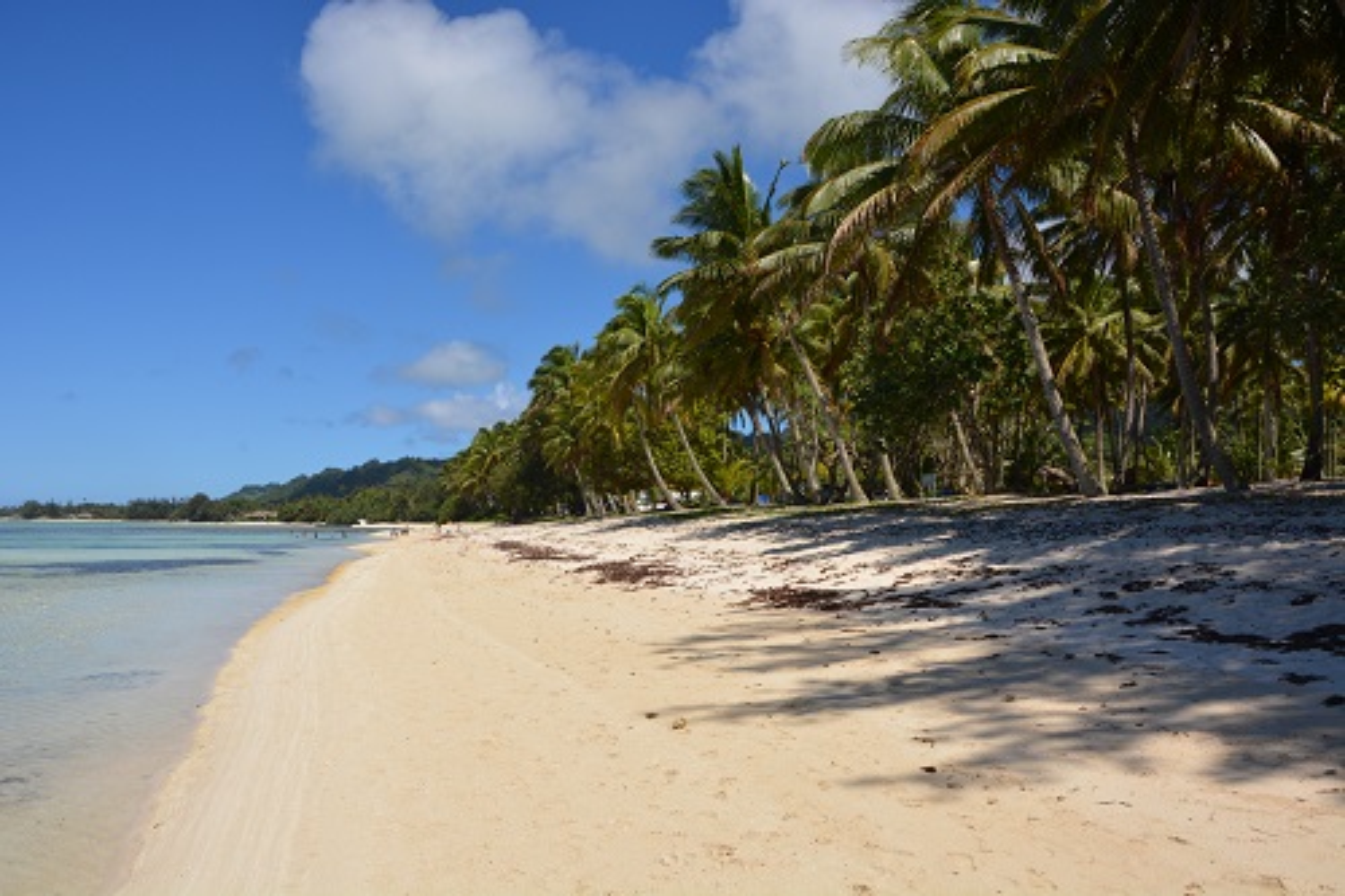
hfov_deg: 67.4
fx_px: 1008
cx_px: 672
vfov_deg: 47.9
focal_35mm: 27
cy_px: 448
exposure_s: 1/2000
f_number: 8
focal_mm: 18
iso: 400
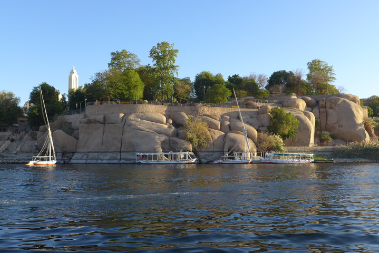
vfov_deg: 37.9
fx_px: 369
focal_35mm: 35
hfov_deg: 54.4
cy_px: 126
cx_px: 190
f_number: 2.8
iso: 80
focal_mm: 6.9
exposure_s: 1/640
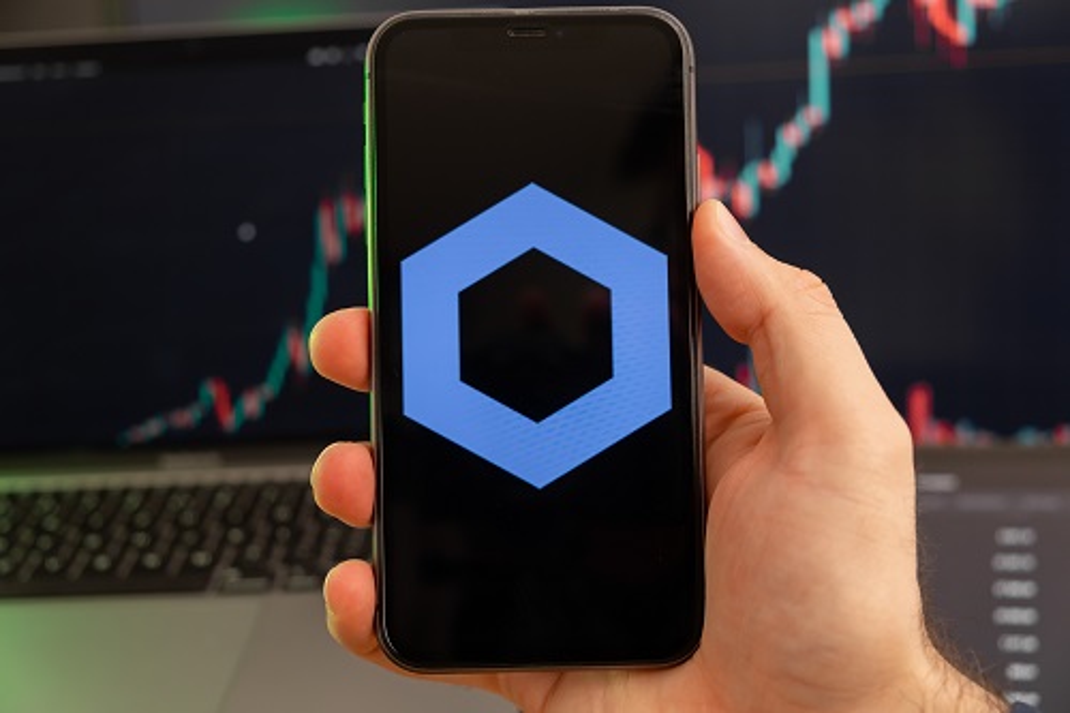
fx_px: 1278
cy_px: 356
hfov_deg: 45.4
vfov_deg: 31.2
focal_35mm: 43
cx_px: 535
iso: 400
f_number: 3.6
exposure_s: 1/60
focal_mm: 28.9
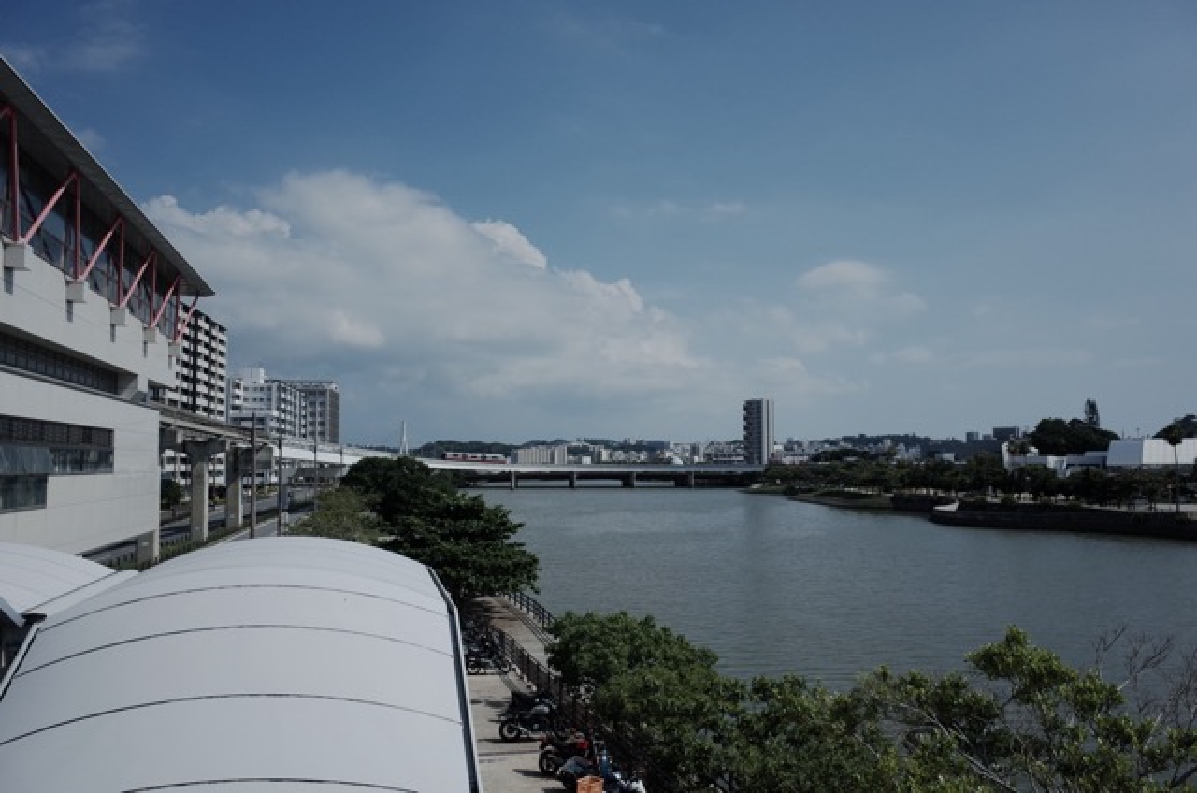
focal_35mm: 21
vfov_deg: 59.3
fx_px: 697
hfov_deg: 81.3
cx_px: 598
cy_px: 396
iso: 100
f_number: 5.6
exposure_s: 1/1500
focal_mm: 13.7
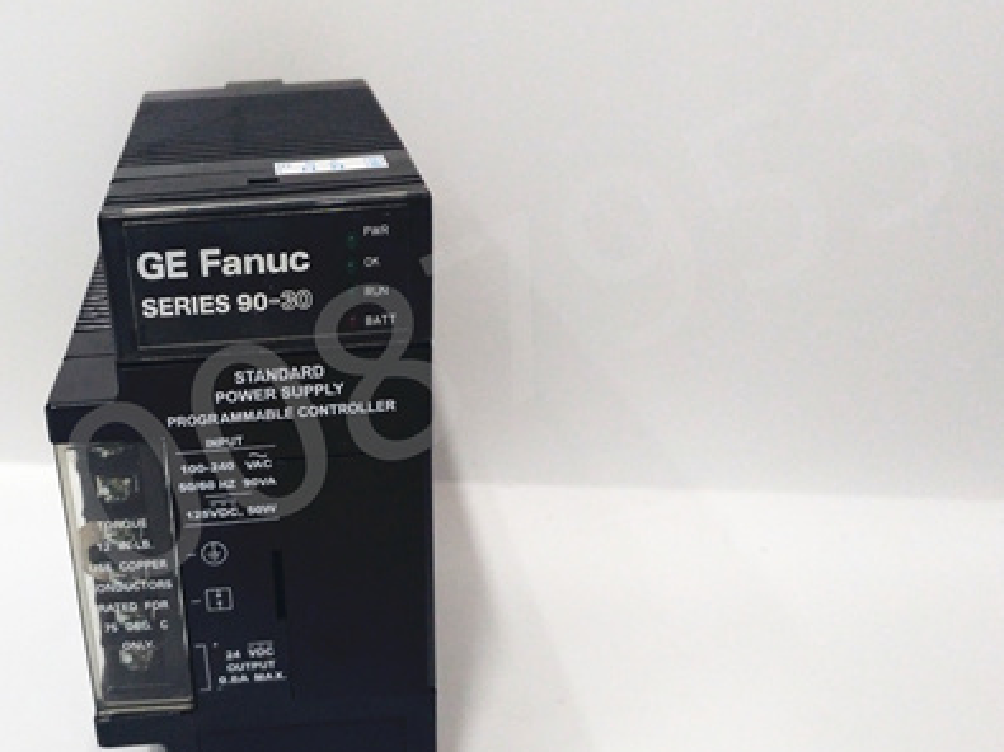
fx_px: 1189
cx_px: 295
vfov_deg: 34.8
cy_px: 506
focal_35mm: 41
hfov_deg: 44.7
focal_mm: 3.79
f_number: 2
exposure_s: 1/33
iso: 312
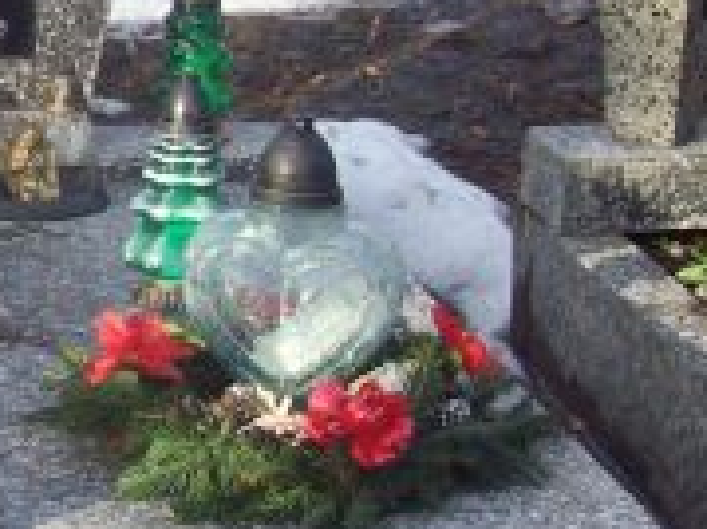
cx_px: -273
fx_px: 2633
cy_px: 79
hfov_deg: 14.5
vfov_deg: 11.4
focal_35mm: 129
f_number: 2.7
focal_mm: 6
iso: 80
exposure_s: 1/290
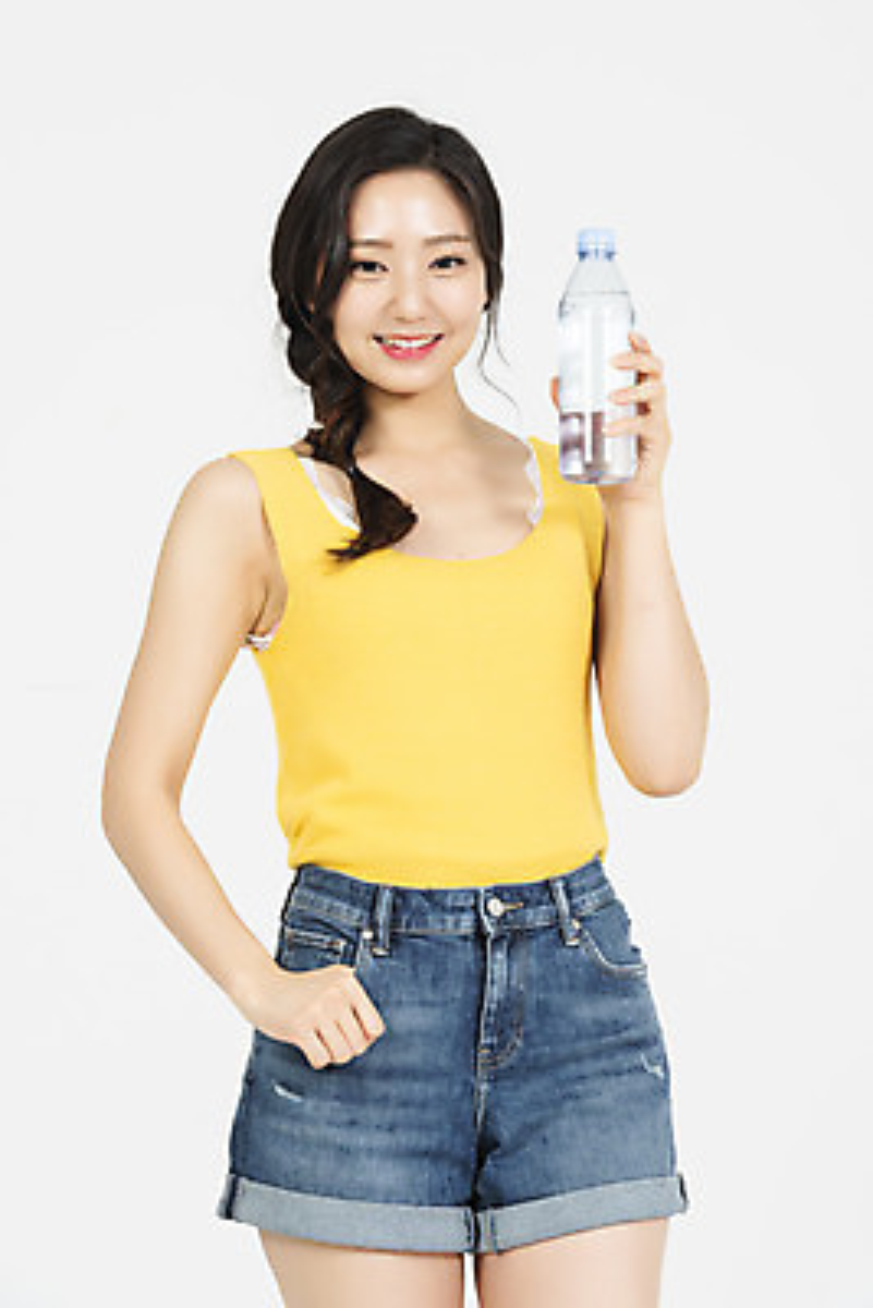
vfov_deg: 11.4
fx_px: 6541
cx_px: 436
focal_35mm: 180
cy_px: 654
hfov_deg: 7.6
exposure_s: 1/125
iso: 100
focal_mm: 180
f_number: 13
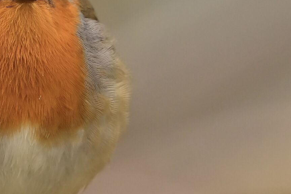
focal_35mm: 2211
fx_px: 17874
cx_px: 70
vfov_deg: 0.6
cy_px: 100
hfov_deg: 0.9
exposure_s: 1/250
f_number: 6.3
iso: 640
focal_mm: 800
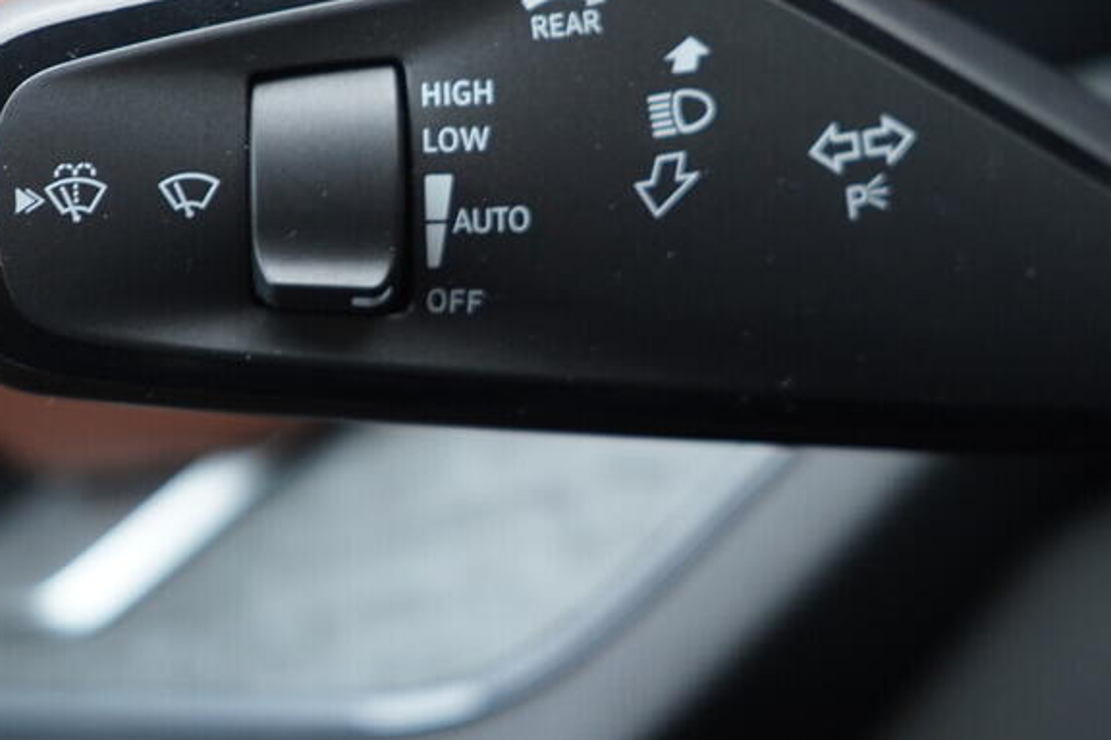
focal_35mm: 64
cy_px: 192
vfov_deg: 21.1
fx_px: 1975
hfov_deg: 31.4
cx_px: 467
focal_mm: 24
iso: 400
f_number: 2.8
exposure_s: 1/40
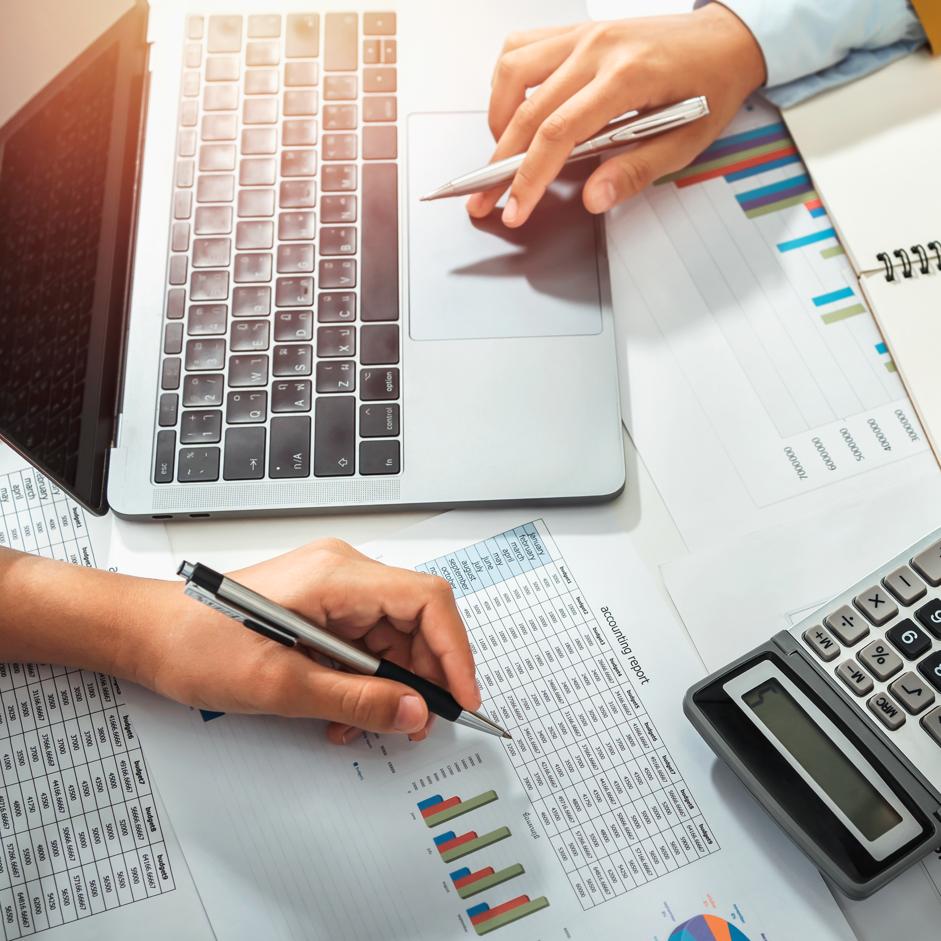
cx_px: 699
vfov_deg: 37.6
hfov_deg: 36.7
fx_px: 1384
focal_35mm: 45
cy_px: 471
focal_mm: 35
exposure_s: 1/200
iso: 160
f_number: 4
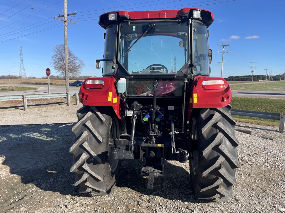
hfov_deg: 67.3
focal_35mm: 26
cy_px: 106
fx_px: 214
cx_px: 142
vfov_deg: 53.1
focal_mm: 4.2
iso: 32
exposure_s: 1/2257
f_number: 1.6
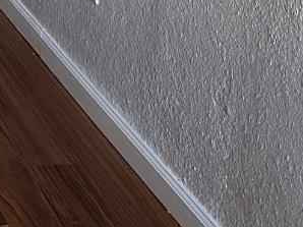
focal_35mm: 121
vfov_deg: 11.2
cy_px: -209
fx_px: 1058
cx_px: -238
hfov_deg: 14.4
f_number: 1.78
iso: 320
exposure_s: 1/60
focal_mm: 6.86
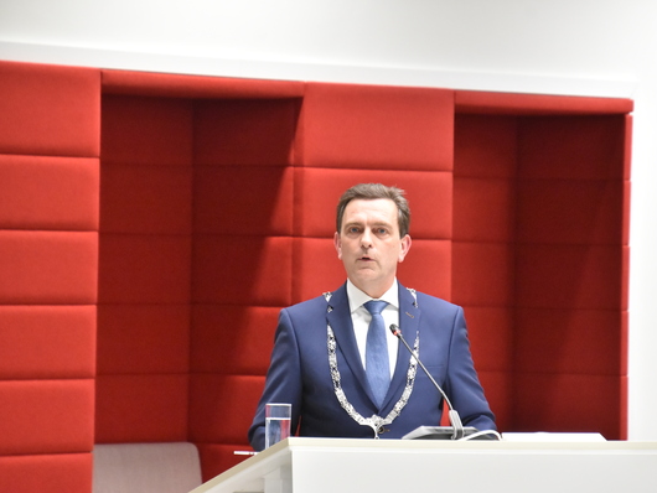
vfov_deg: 4.6
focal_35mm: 326
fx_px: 6190
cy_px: 246
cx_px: 359
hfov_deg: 6.1
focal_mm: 200
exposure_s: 1/100
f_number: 5.6
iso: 5000
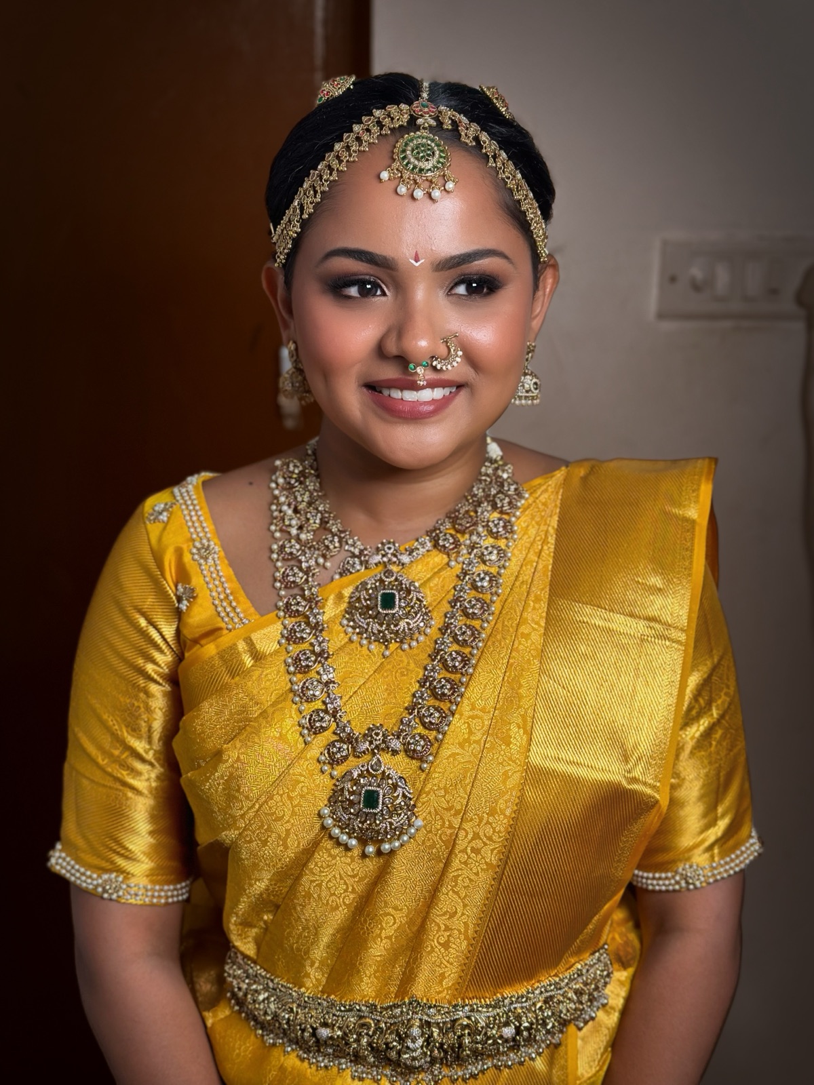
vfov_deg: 39.7
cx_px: 407
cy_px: 542
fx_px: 1505
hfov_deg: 30.3
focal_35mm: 48
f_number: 1.78
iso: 125
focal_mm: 6.86
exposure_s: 1/74
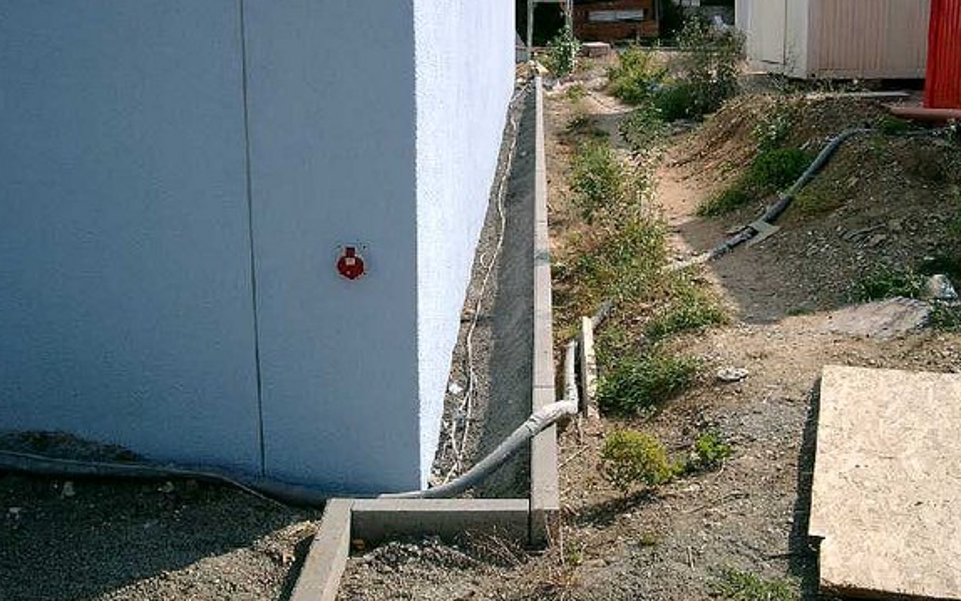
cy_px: 285
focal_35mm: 41
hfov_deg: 48.2
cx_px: 484
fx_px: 1074
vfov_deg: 31.3
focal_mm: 7.6
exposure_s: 1/800
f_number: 5
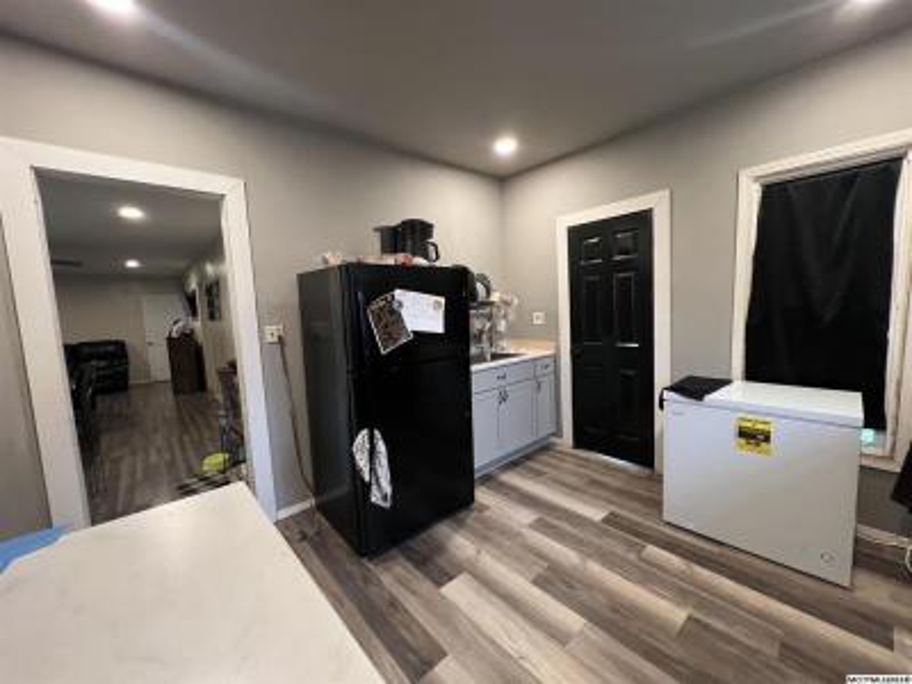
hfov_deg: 106.2
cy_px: 342
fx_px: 343
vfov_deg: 89.9
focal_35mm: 13
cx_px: 456
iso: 320
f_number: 1.8
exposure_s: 1/60
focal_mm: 1.57
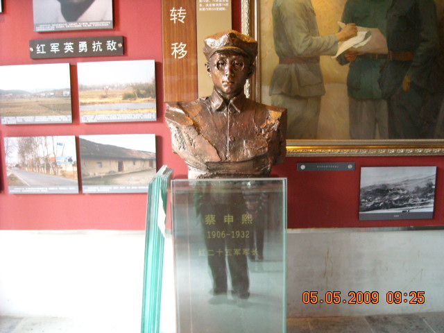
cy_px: 166
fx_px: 449
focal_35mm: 35
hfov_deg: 52.6
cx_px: 222
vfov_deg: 40.7
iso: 400
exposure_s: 1/36
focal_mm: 5.7
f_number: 2.8
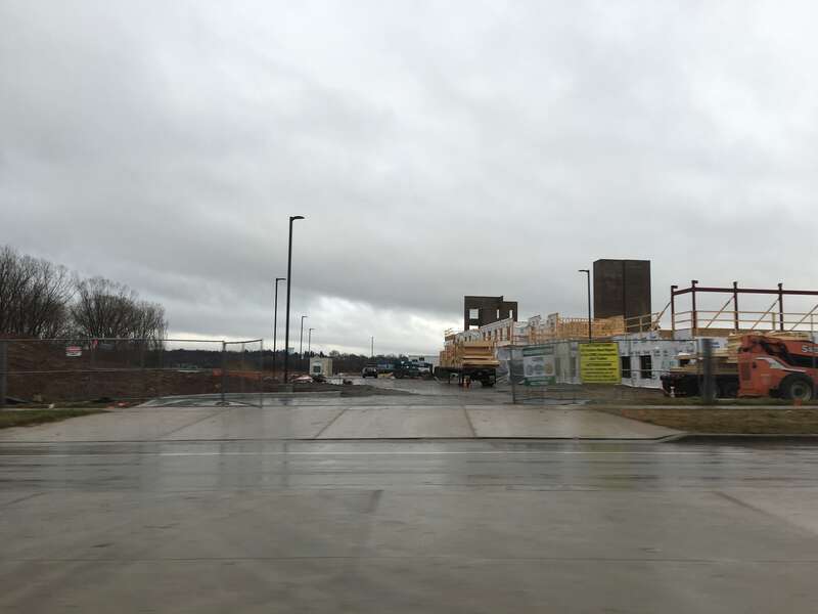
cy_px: 307
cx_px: 409
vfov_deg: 48.2
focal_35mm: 29
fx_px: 685
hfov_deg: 61.7
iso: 25
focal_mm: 4.15
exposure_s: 1/191
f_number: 2.2
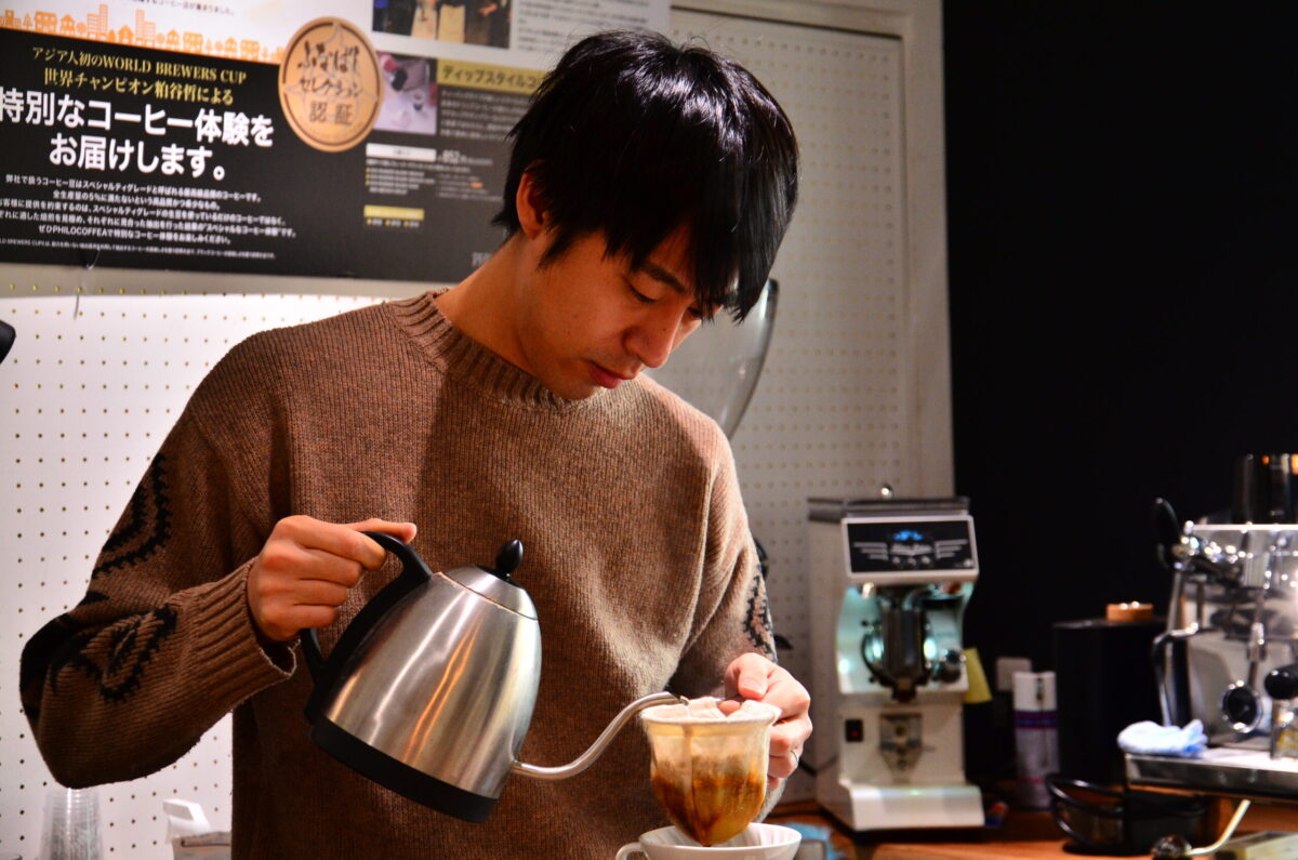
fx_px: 2699
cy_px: 430
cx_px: 649
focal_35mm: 75
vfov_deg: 18.1
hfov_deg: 27.0
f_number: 5
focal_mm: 50
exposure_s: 1/125
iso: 640
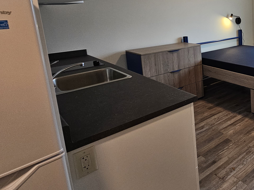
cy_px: 48
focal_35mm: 27
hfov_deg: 50.6
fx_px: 198
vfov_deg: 49.3
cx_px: 262
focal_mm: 2.2
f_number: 2.2
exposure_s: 1/60
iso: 80
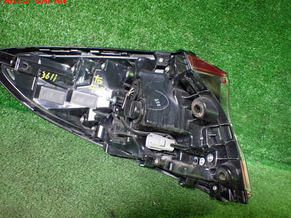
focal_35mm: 35
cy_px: 120
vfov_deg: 40.7
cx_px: 133
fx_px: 294
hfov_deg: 52.5
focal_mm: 5.4
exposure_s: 1/60
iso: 800
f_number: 2.3
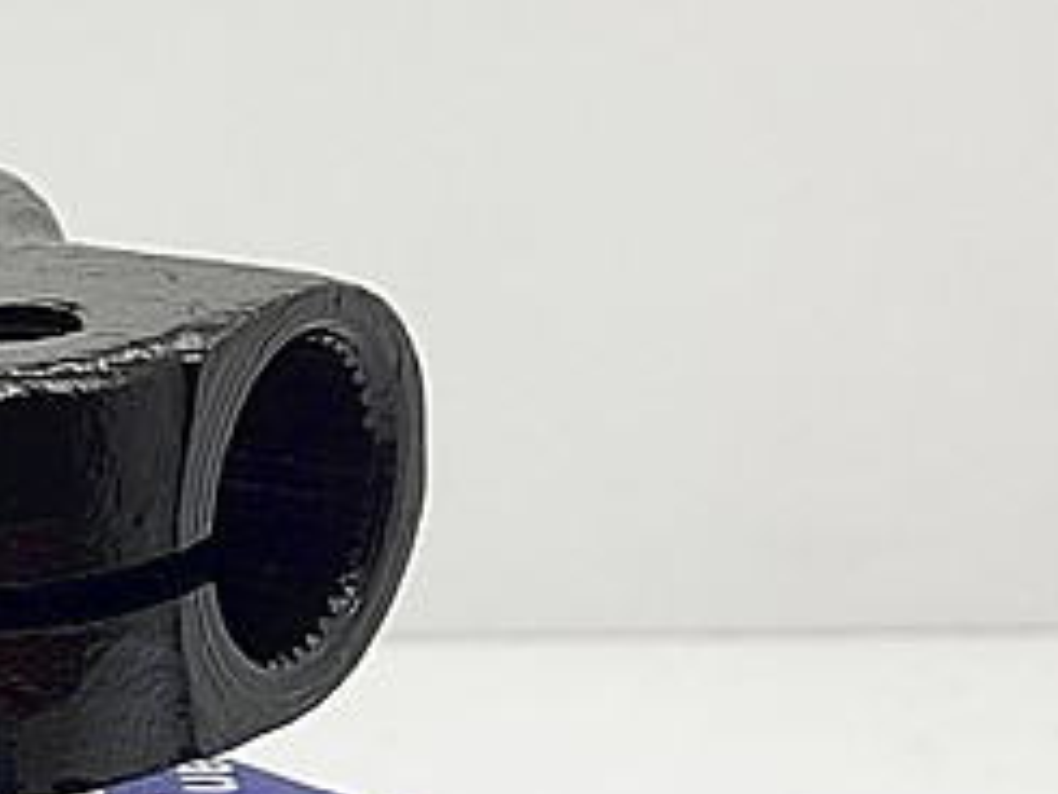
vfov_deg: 10.6
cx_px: -630
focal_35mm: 138
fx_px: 4220
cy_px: 960
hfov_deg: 13.3
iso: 115
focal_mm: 4.74
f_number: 1.79
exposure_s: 1/120
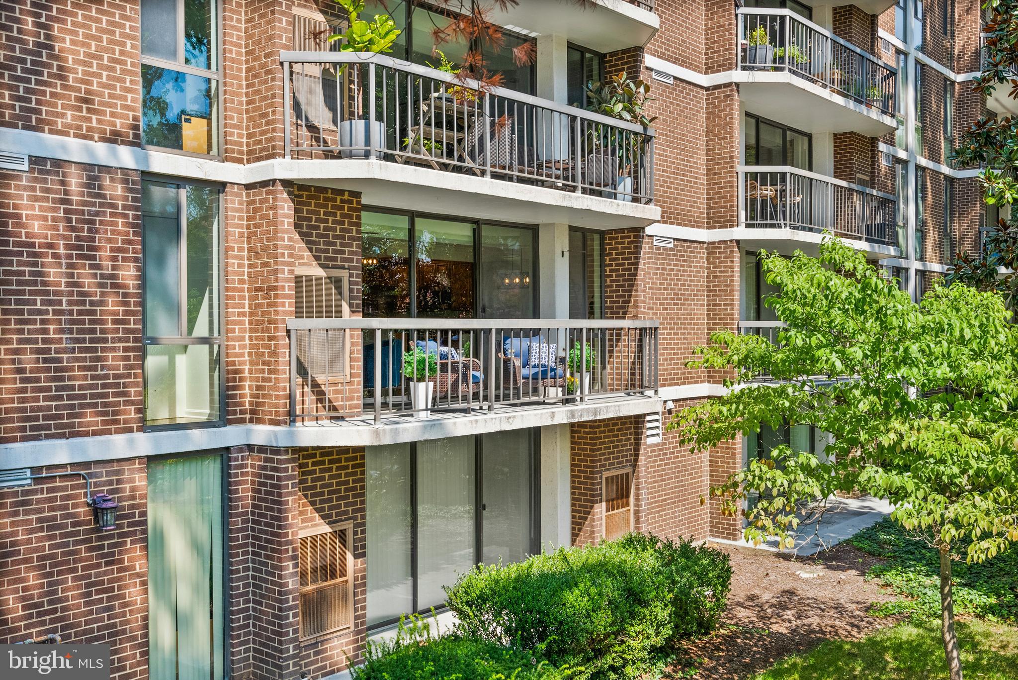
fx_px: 990
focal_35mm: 35
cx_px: 509
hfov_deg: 54.4
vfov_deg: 37.9
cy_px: 340
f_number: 8
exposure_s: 1/640
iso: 1600
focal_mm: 35
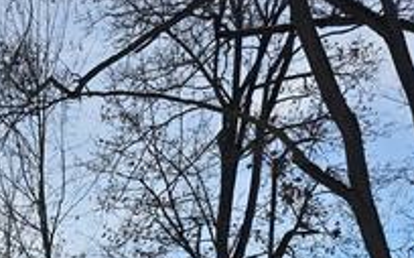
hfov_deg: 27.6
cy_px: 563
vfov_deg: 14.3
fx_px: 800
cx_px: 19
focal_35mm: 71
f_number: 1.7
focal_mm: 6.3
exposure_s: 1/2805
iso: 80
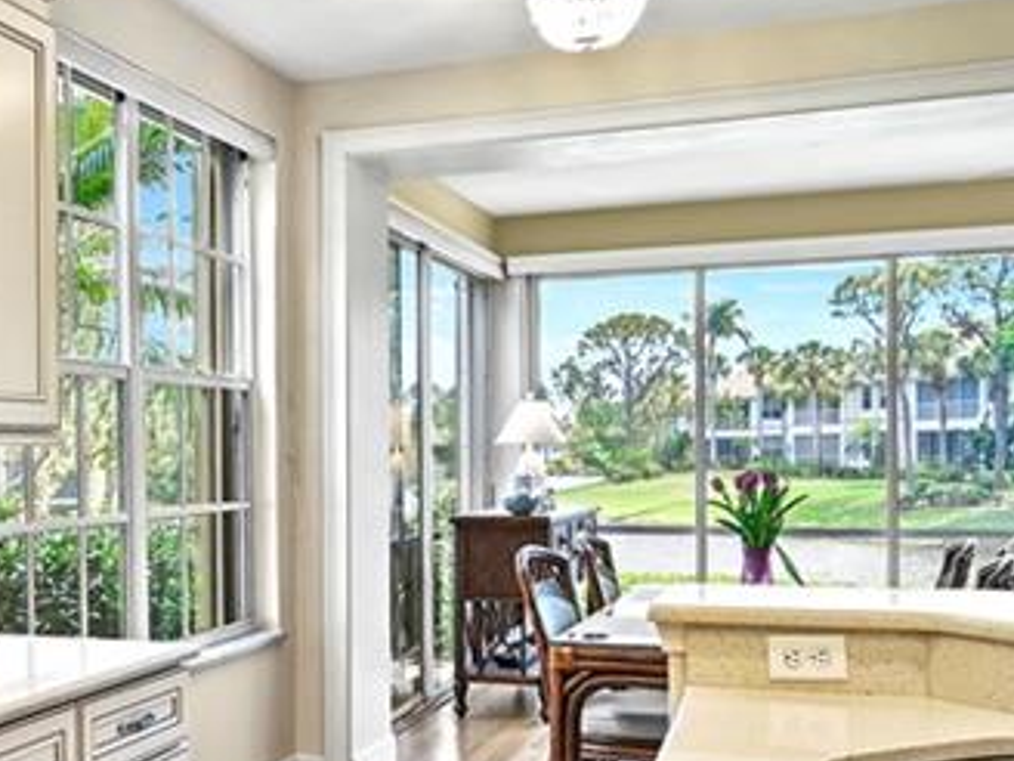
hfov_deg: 41.1
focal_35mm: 45
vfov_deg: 32.2
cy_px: 413
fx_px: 1318
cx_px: 275
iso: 100
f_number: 8
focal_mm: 15
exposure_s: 1/2.5
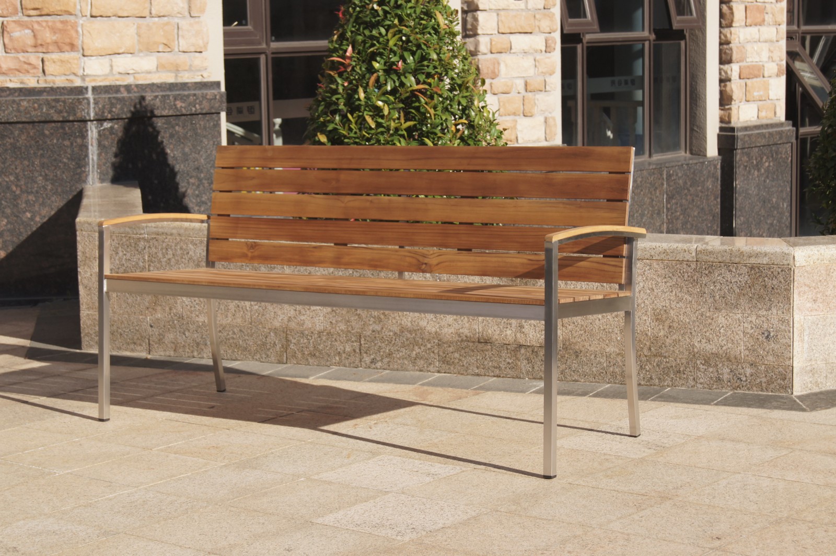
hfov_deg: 27.0
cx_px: 418
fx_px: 1740
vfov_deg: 18.2
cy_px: 278
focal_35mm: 75
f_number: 8
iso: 100
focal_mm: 50
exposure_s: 1/160
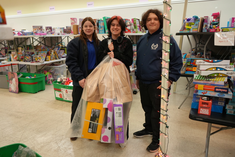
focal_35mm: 28
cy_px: 78
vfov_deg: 46.4
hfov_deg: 65.5
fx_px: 183
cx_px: 118
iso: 2000
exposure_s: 1/160
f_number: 4
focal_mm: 28
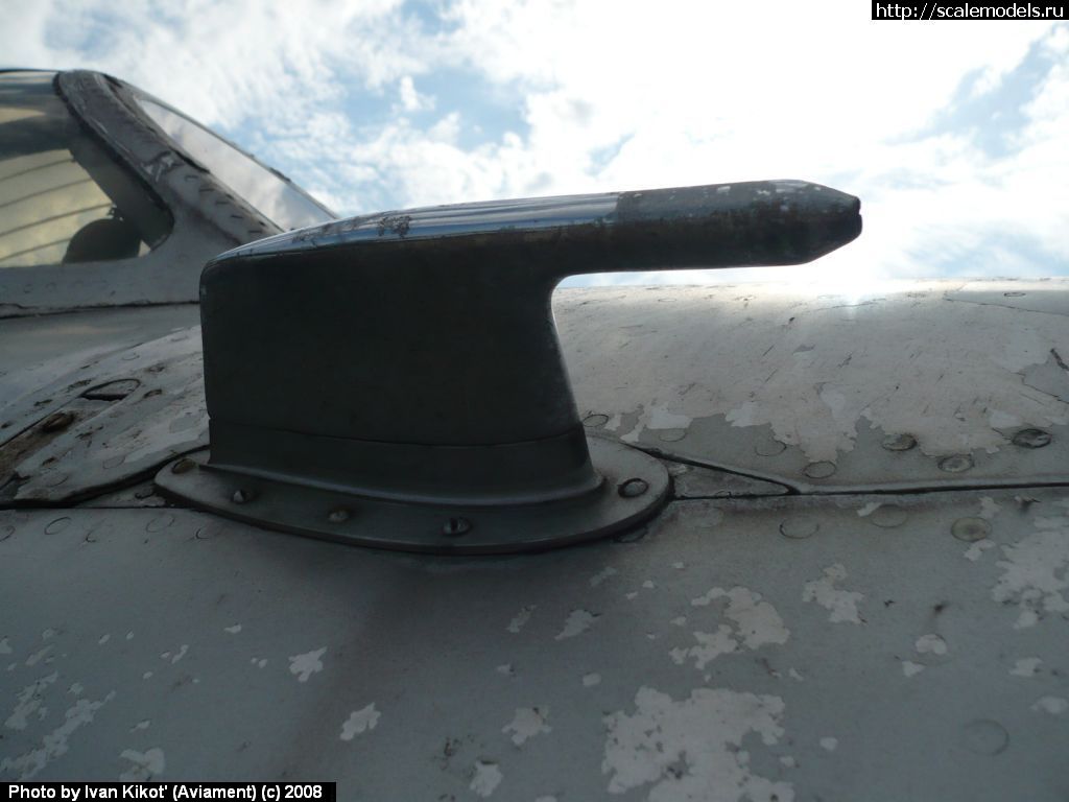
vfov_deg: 40.7
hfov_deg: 52.6
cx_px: 534
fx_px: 1081
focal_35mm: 35
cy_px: 401
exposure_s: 1/500
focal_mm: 5.8
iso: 100
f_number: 8
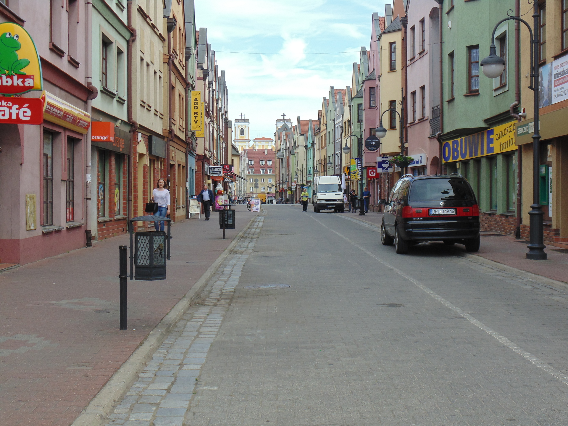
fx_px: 870
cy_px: 213
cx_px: 284
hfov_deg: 36.2
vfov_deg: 27.5
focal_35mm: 53
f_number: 3.9
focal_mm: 9.5
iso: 80
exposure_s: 1/320
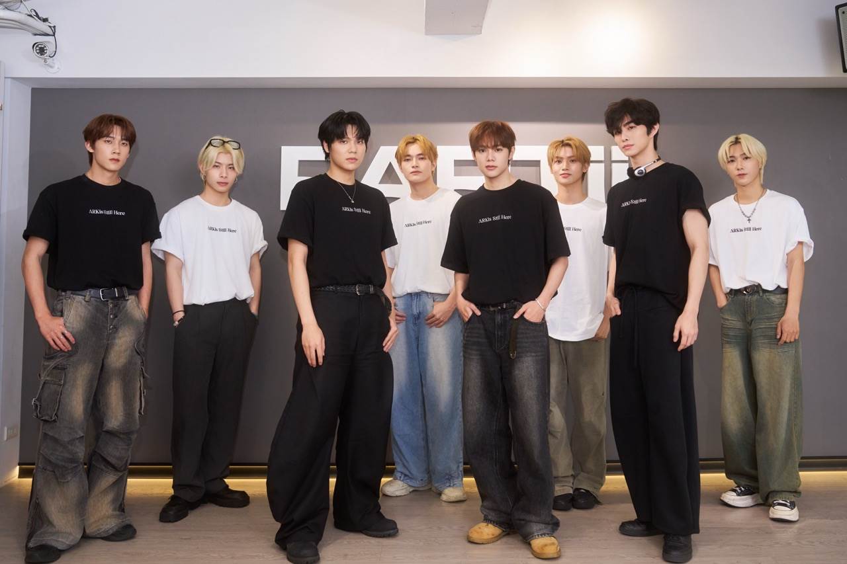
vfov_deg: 43.6
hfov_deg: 61.9
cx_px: 424
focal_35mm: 30
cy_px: 282
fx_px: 706
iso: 800
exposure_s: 1/125
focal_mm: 30
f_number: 4
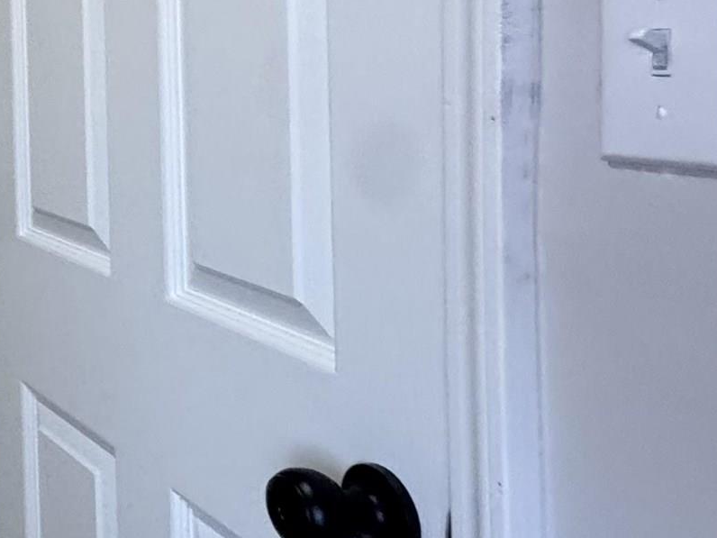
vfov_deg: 26.3
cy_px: 69
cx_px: -658
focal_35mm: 54
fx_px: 1119
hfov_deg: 20.4
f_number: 2.2
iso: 250
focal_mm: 2.22
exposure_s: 1/120
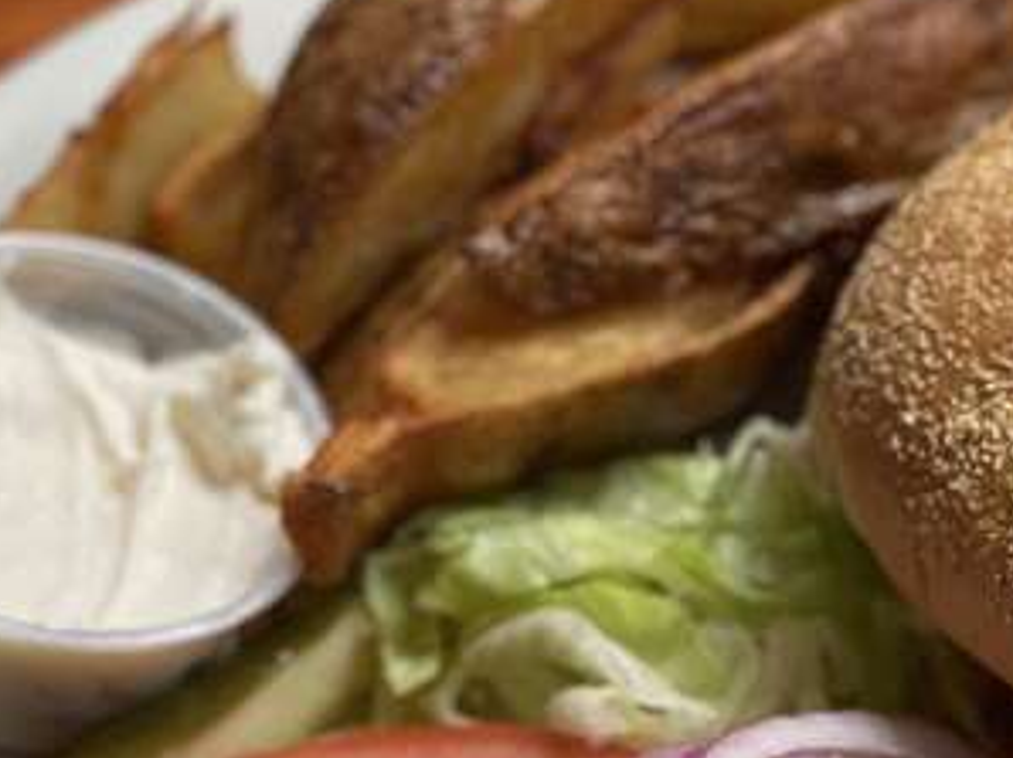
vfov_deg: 8.6
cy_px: 697
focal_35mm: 172
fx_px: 5029
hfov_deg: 11.5
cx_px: 843
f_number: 2.2
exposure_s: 1/120
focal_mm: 7.5
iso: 160
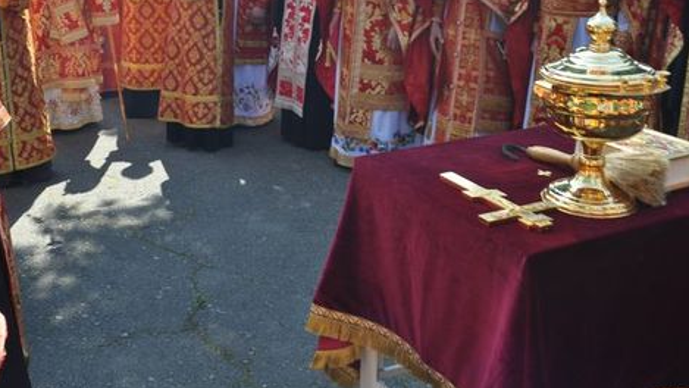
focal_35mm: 48
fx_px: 873
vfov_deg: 24.6
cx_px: 226
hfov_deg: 42.5
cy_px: 66
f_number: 7.1
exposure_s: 1/200
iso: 200
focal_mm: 21
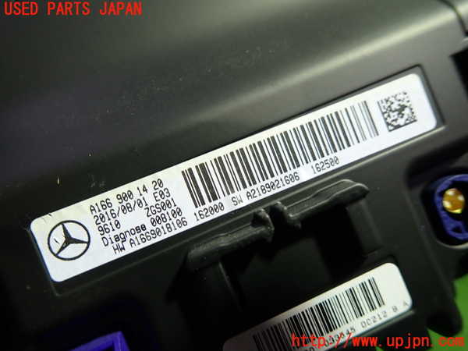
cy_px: 176
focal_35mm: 25
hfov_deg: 69.4
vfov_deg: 54.9
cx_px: 234
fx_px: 338
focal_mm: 4.5
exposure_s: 1/30
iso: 200
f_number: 2
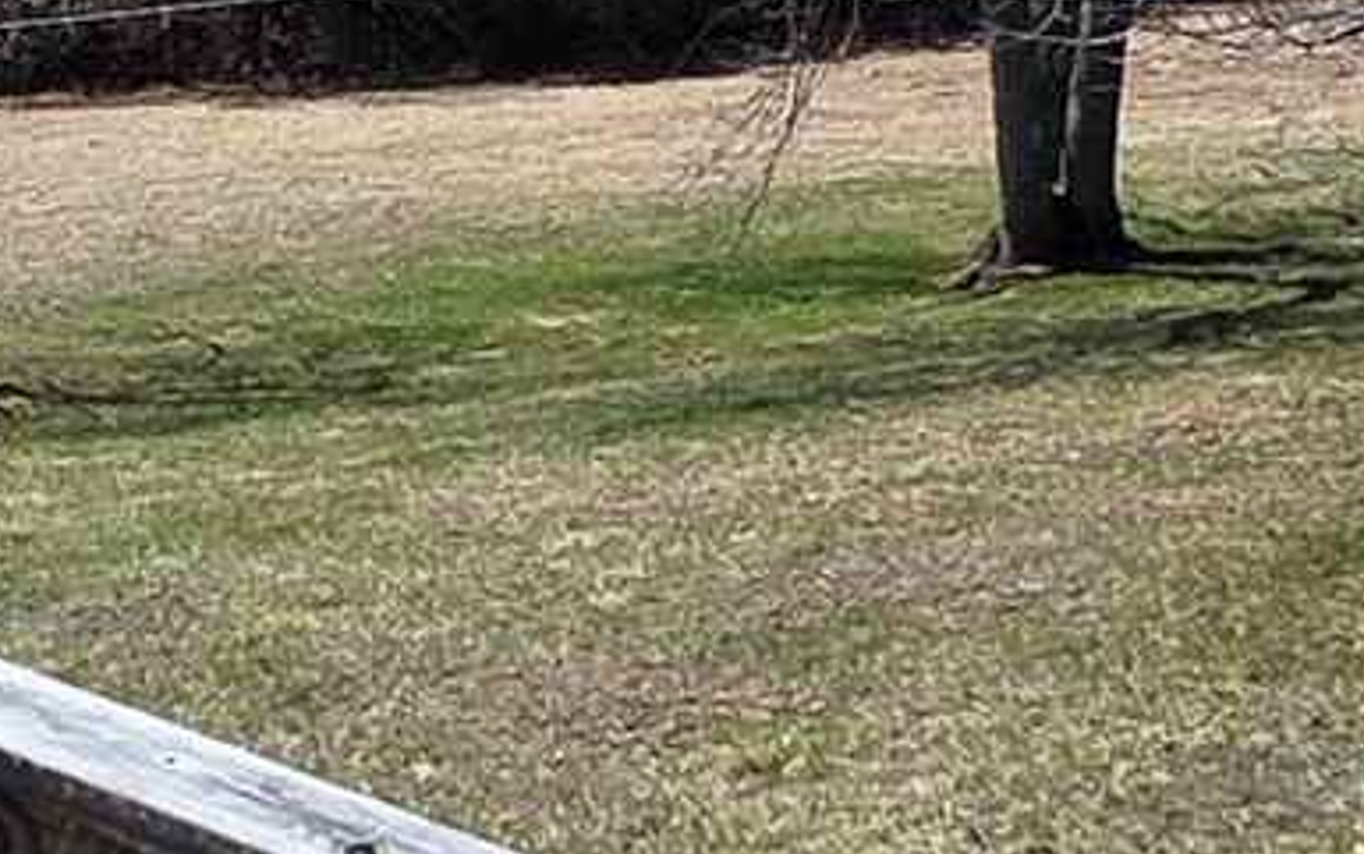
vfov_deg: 11.9
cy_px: 177
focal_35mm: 110
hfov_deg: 18.9
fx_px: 4091
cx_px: 542
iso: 40
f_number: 1.9
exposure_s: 1/2228
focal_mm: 2.2
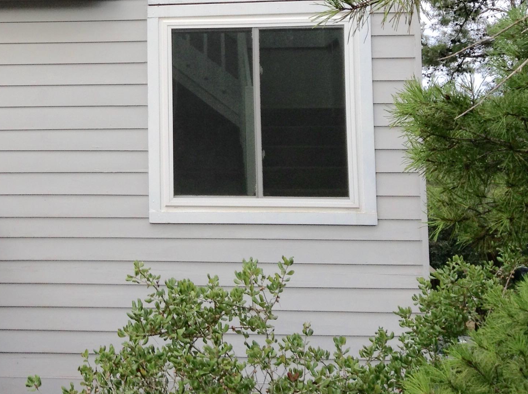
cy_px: 60
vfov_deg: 24.2
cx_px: 95
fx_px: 899
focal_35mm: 59
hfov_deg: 31.8
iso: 25
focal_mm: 3.3
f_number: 2.4
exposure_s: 1/273
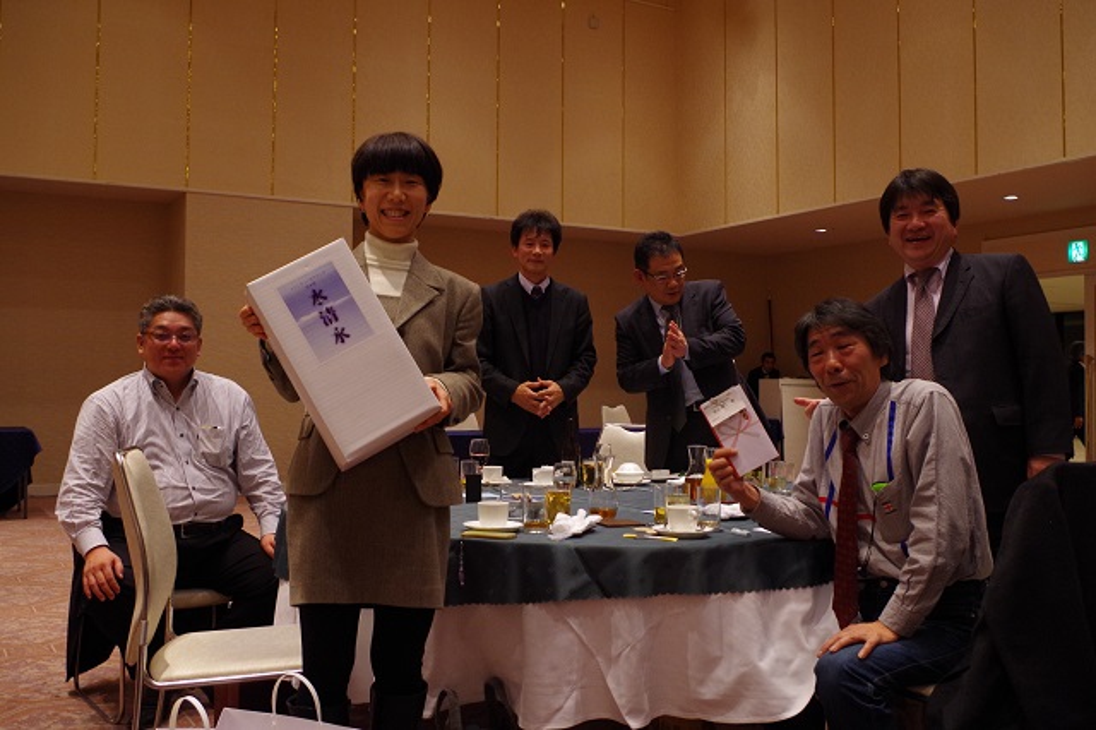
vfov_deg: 38.8
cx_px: 548
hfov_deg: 55.8
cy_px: 365
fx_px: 1035
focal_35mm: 34
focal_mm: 23.13
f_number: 5.6
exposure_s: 1/50
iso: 1600
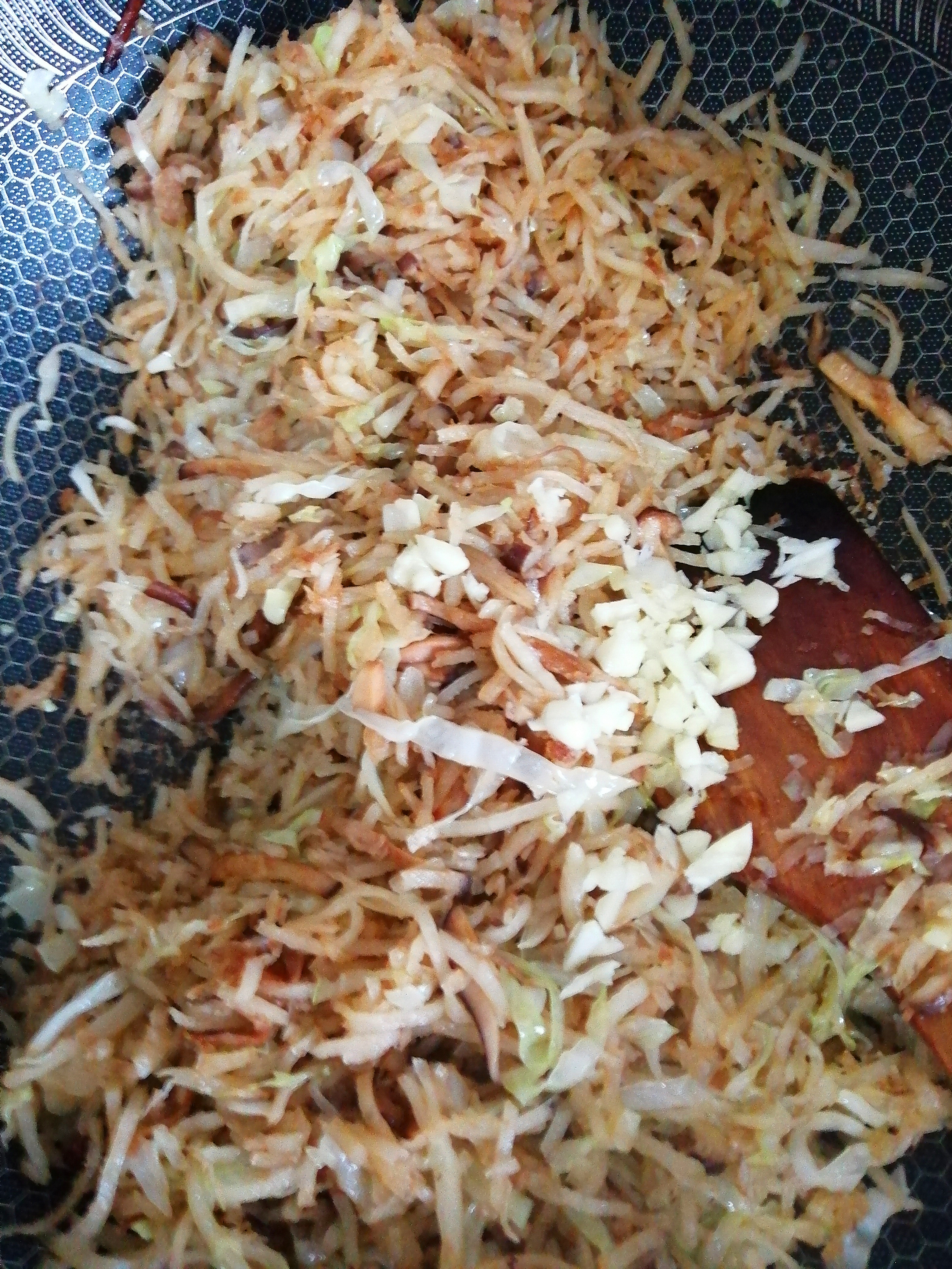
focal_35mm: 26
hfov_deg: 53.1
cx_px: 476
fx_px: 953
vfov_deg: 67.3
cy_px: 634
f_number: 1.8
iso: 640
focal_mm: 3.64
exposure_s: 1/16.7
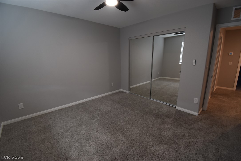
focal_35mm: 15
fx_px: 100
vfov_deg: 77.3
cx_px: 120
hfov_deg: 100.4
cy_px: 80
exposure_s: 1/15
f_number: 6.3
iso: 400
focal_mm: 10
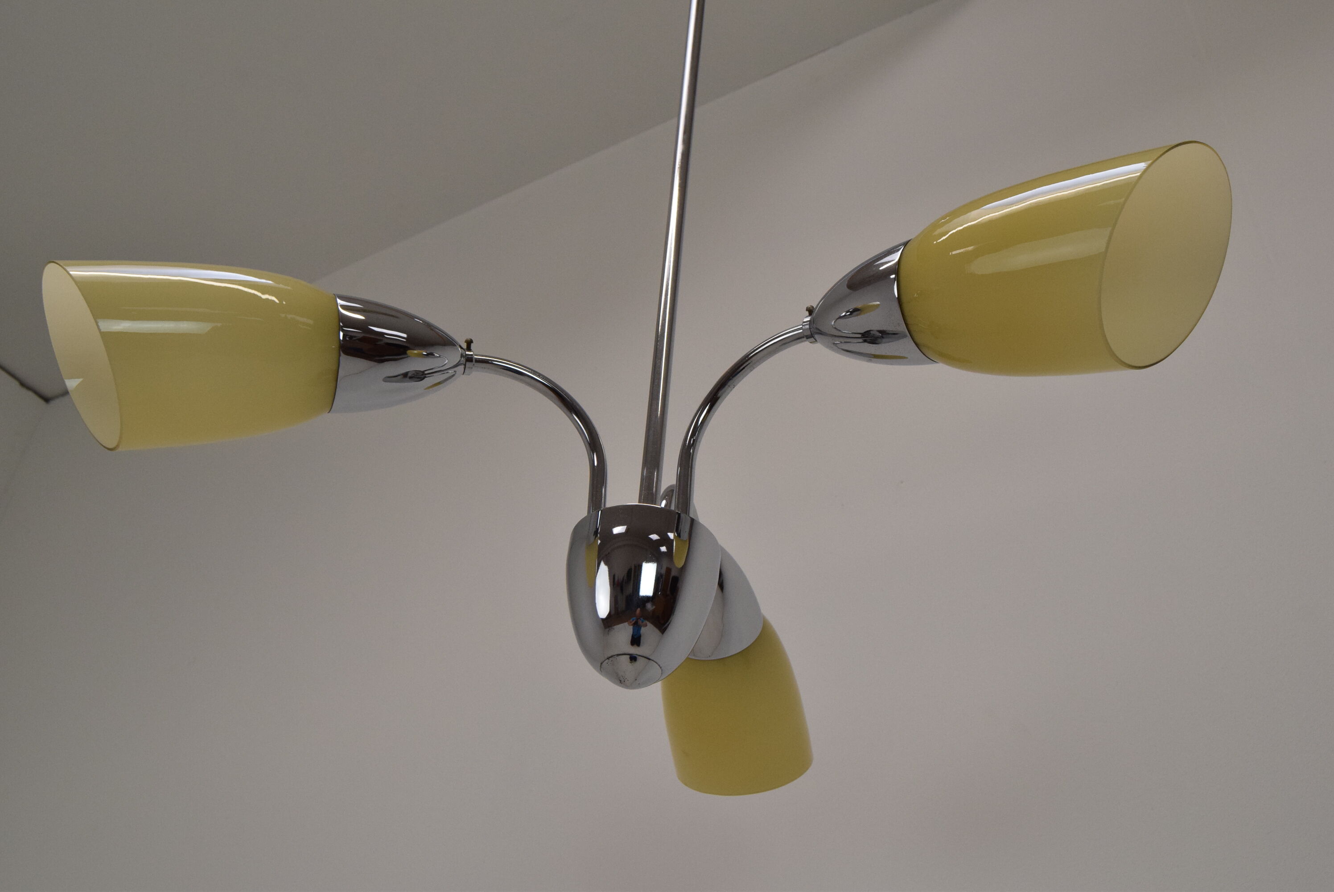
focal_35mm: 39
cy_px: 446
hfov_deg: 49.5
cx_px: 667
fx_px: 1446
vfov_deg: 34.3
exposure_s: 1/400
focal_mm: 26
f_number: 10
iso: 1600
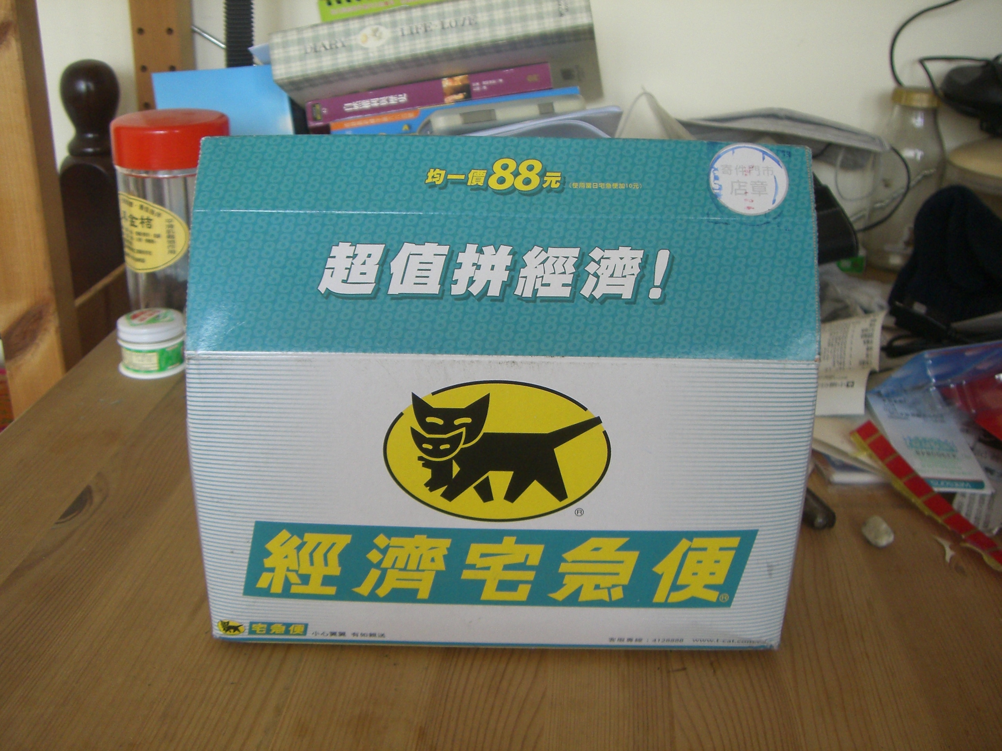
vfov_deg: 37.7
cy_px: 376
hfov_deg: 49.0
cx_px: 501
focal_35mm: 38
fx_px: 1100
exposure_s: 1/100
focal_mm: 6.2
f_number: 2.7
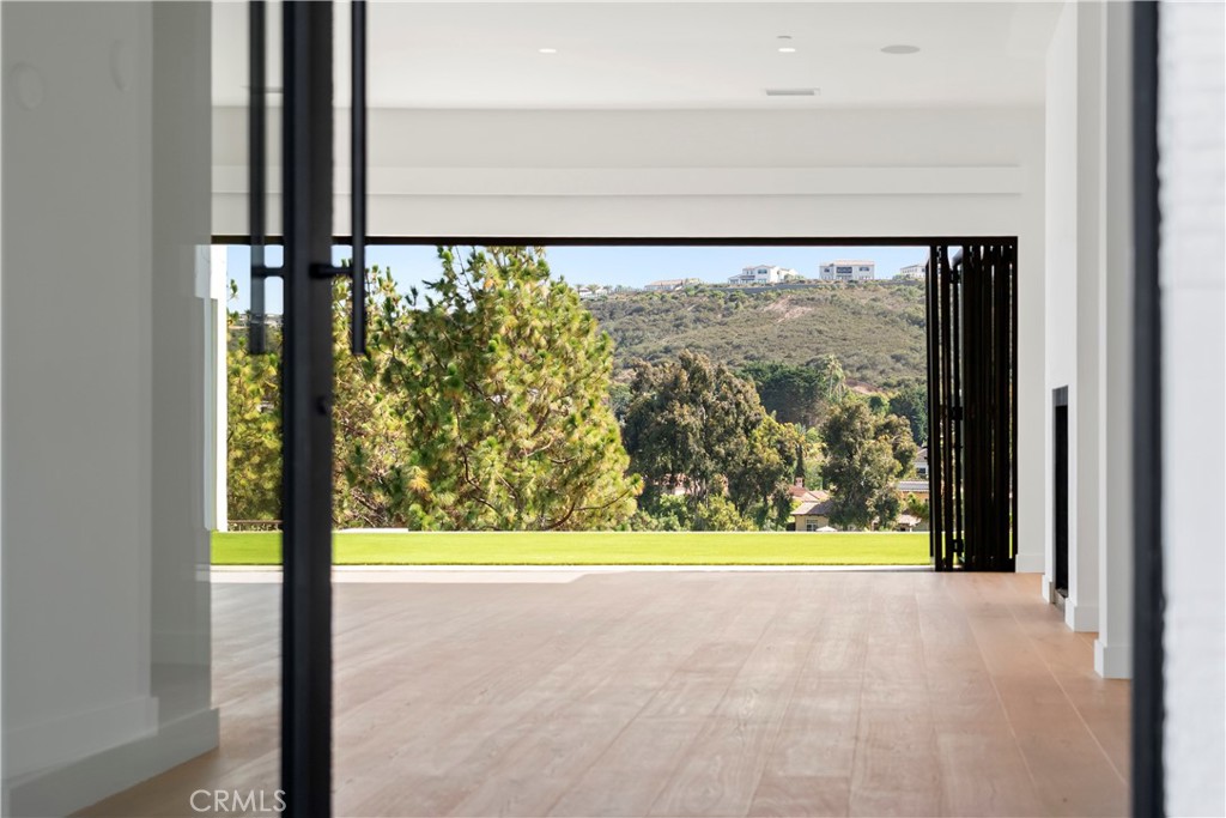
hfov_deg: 40.3
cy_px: 409
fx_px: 1669
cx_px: 613
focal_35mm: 49
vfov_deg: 27.5
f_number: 4
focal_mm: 49
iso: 500
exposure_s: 1/400
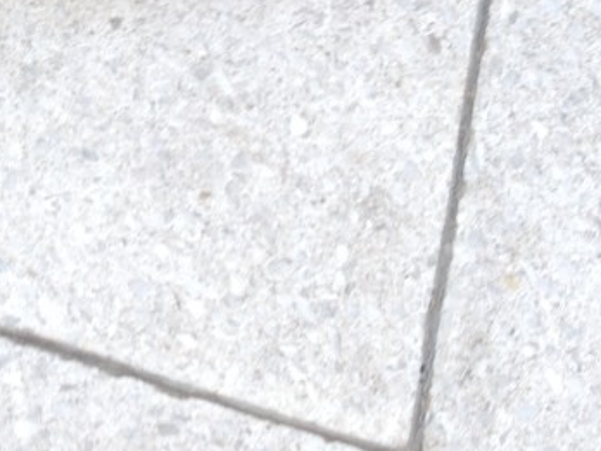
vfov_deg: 14.0
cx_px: -176
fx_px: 1788
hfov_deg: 17.9
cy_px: -60
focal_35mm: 103
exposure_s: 1/24
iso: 50
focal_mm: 4.28
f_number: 2.4
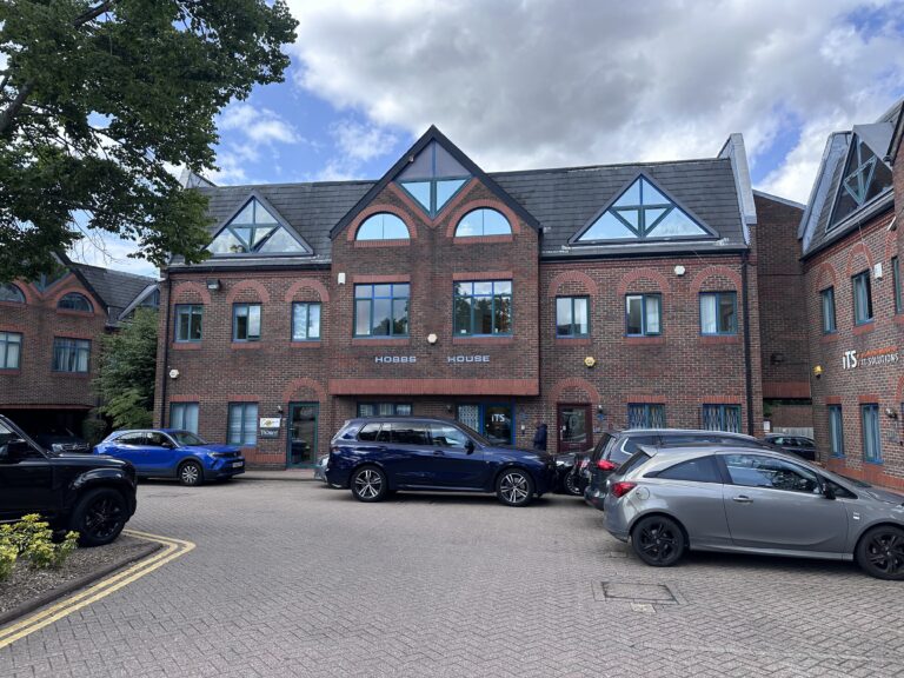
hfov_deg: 71.6
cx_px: 452
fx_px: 627
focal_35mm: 24
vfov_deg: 56.8
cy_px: 339
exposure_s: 1/1949
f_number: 1.78
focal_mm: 6.86
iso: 80
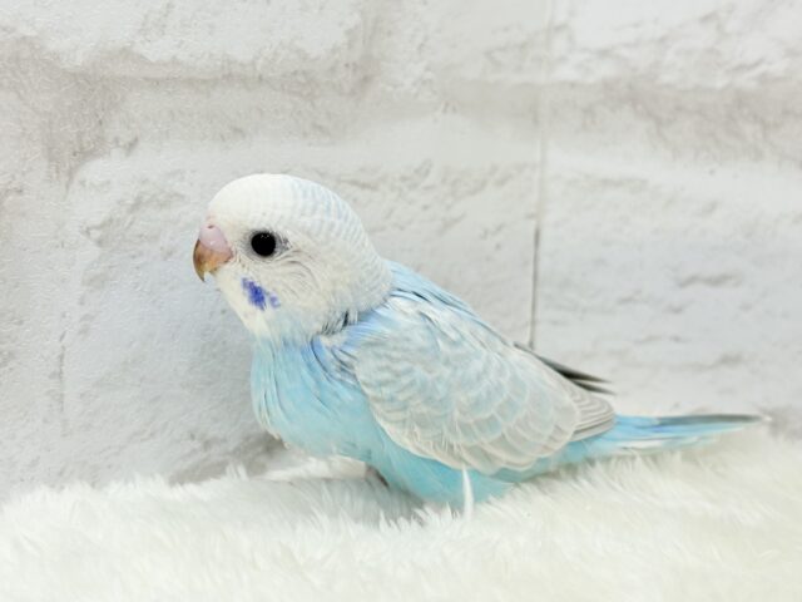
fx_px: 1205
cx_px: 401
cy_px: 301
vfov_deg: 28.0
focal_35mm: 52
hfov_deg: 36.8
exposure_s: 1/100
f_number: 1.6
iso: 64
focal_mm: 5.96
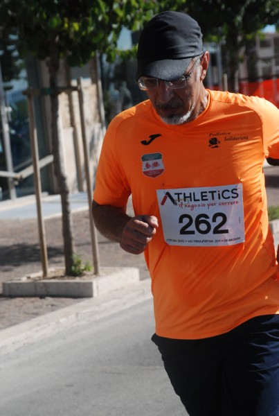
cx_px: 140
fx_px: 1561
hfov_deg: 10.2
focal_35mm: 135
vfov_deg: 15.2
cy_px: 208
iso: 1000
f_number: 7.1
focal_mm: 90
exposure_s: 1/2000
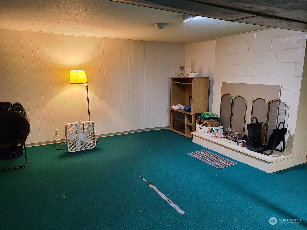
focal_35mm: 26
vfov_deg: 53.1
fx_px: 231
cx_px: 154
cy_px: 115
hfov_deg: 67.3
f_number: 1.8
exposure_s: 1/40
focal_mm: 5.4
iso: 400
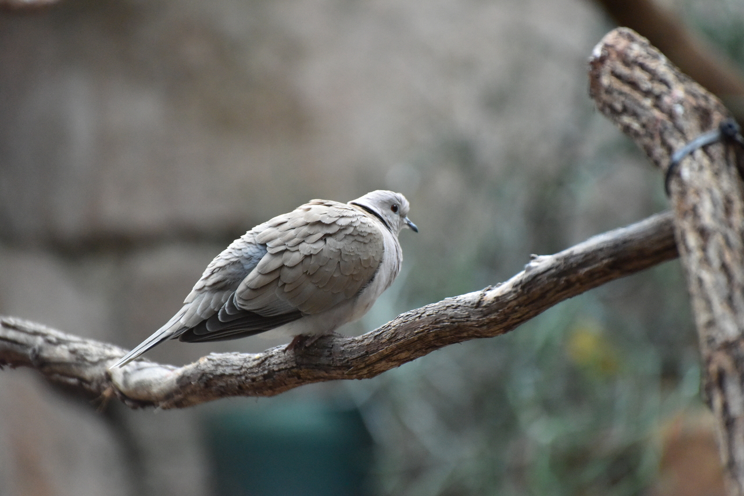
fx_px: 6201
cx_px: 372
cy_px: 248
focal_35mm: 300
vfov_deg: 4.6
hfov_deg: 6.9
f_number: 5.6
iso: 8000
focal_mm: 300
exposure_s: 1/640
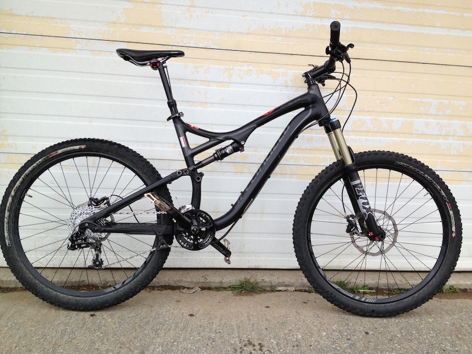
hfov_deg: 52.6
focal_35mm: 35
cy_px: 177
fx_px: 477
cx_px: 236
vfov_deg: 40.7
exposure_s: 1/305
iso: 50
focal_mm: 4.28
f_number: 2.4
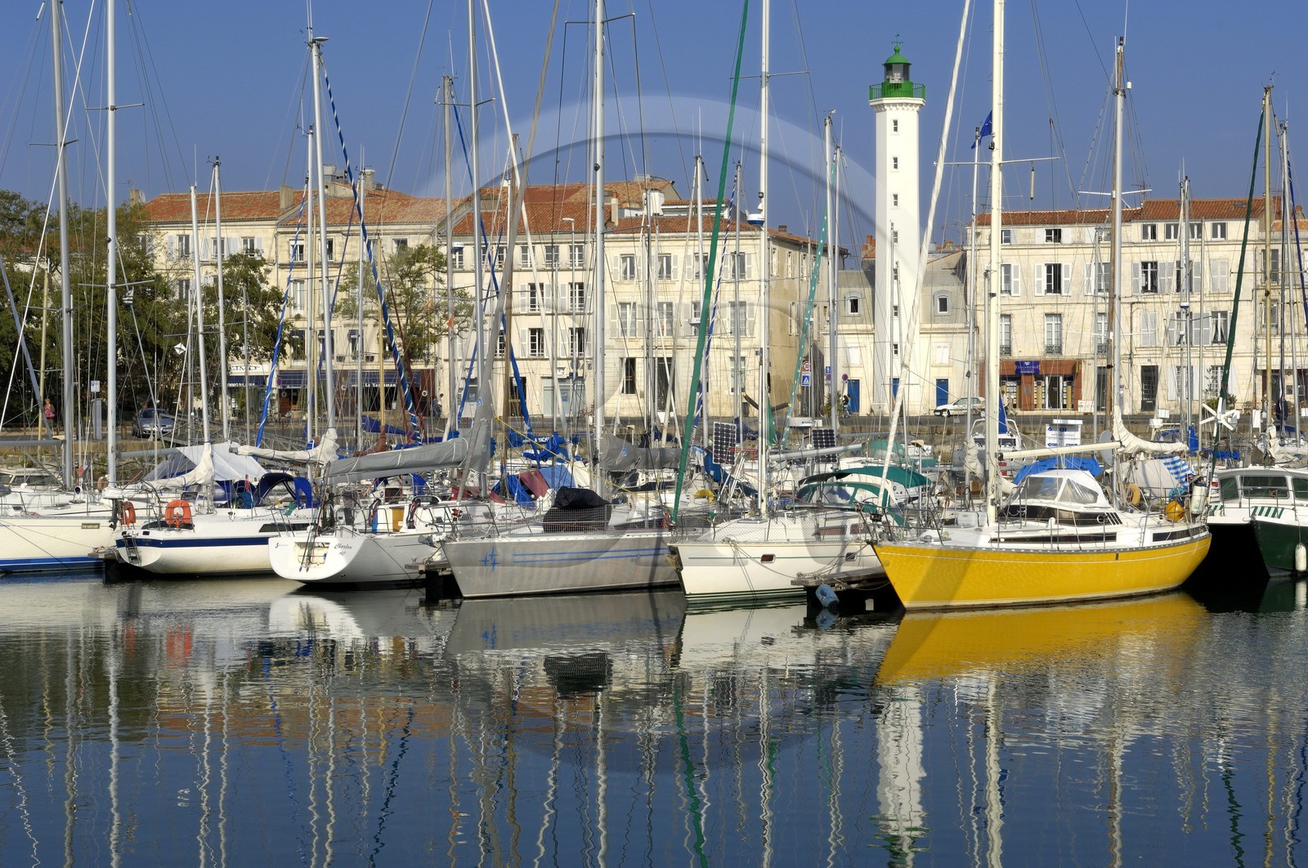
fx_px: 2612
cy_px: 434
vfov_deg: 18.9
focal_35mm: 72
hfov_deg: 28.1
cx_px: 654
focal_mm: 48
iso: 100
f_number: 13
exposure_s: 1/160
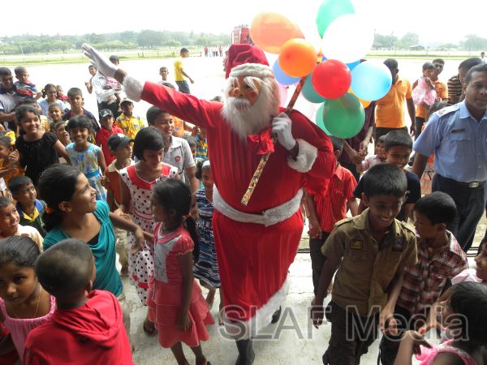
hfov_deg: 67.3
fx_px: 366
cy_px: 182
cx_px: 244
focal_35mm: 26
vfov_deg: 53.1
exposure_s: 1/99.6
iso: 64
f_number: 3.5
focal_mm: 4.6
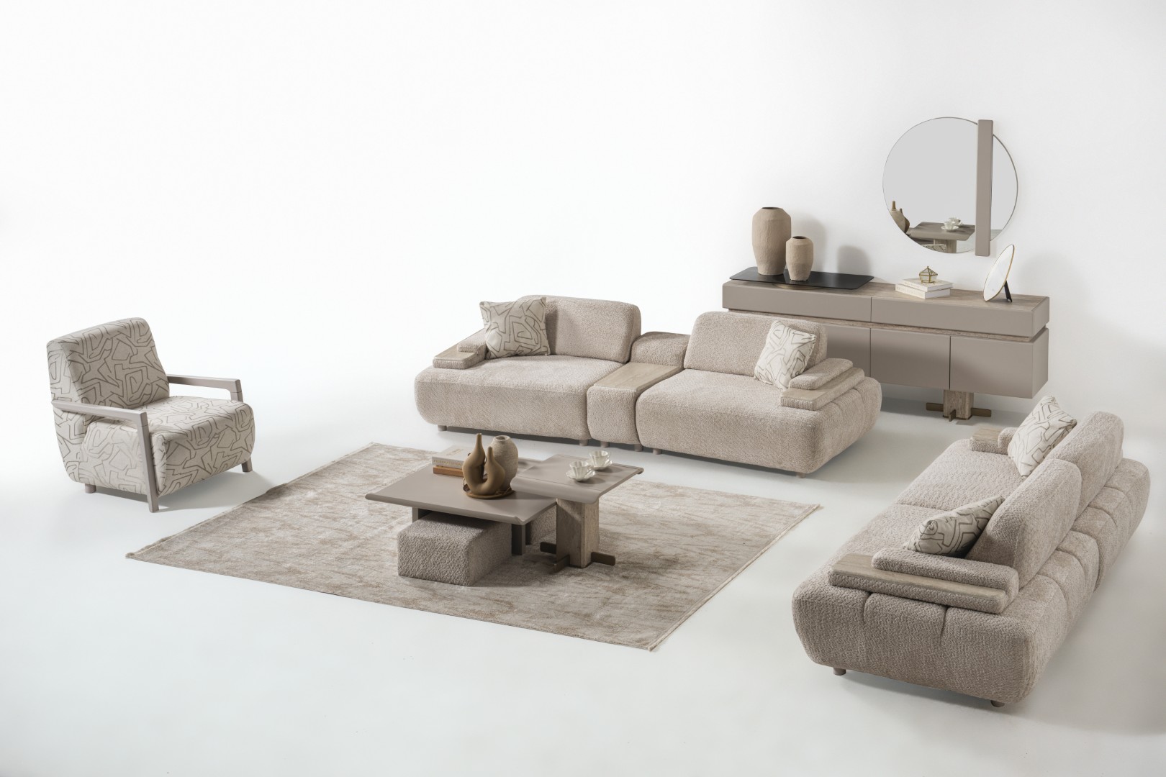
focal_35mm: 51
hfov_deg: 38.9
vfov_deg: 26.5
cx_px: 583
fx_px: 1652
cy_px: 388
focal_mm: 51
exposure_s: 1/100
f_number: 13
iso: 100
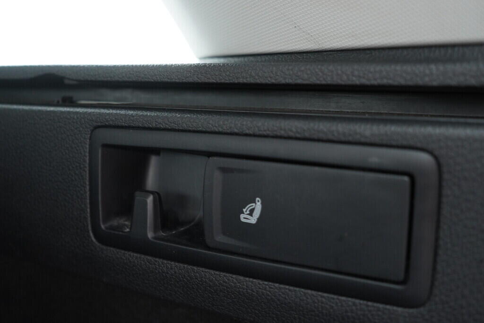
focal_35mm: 36
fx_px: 484
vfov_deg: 36.9
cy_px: 162
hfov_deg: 53.1
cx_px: 242
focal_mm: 24
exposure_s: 1/40
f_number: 2.8
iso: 640
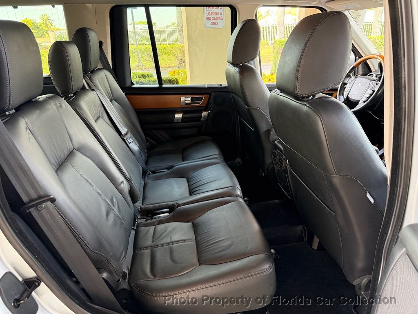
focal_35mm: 24
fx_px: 290
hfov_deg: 71.6
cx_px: 209
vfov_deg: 56.8
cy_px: 157
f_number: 1.78
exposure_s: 1/60
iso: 320
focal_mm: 6.76
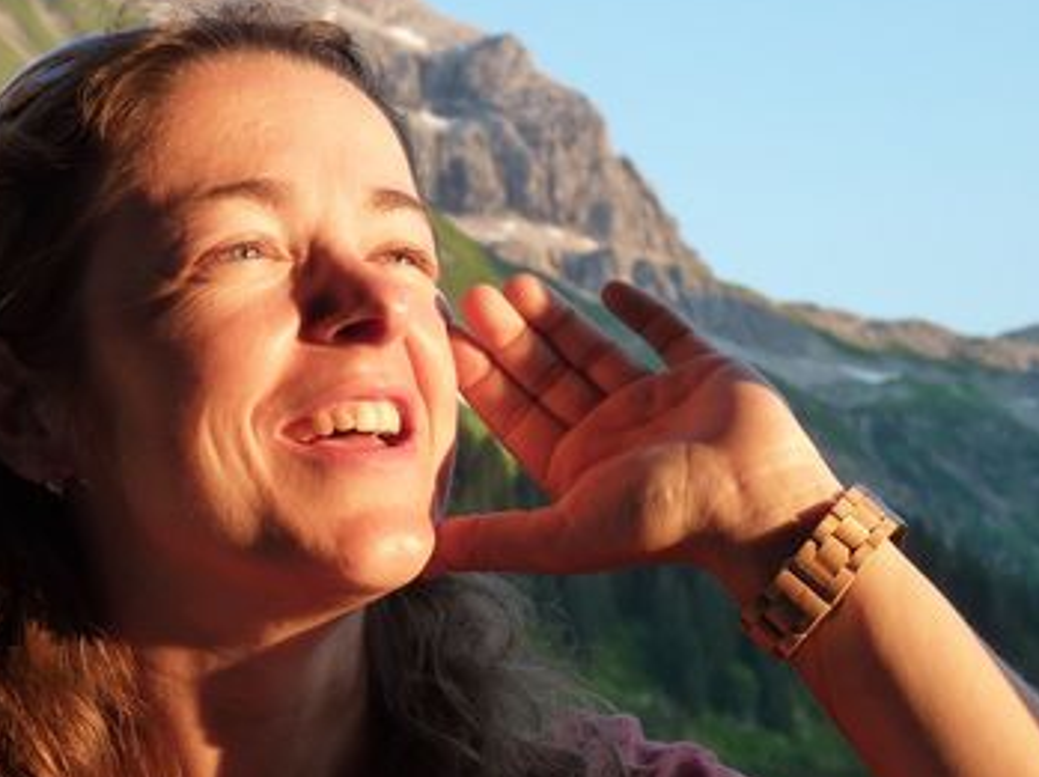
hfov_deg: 16.6
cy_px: 432
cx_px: 503
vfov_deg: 12.4
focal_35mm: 119
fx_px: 3568
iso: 125
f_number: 3.6
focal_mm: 14.4
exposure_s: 1/100
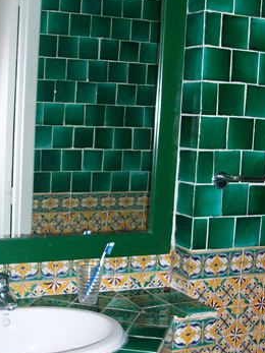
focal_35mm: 59
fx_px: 603
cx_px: 131
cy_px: 230
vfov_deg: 32.5
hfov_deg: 24.8
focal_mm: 5.7
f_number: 2.8
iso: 120
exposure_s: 1/60
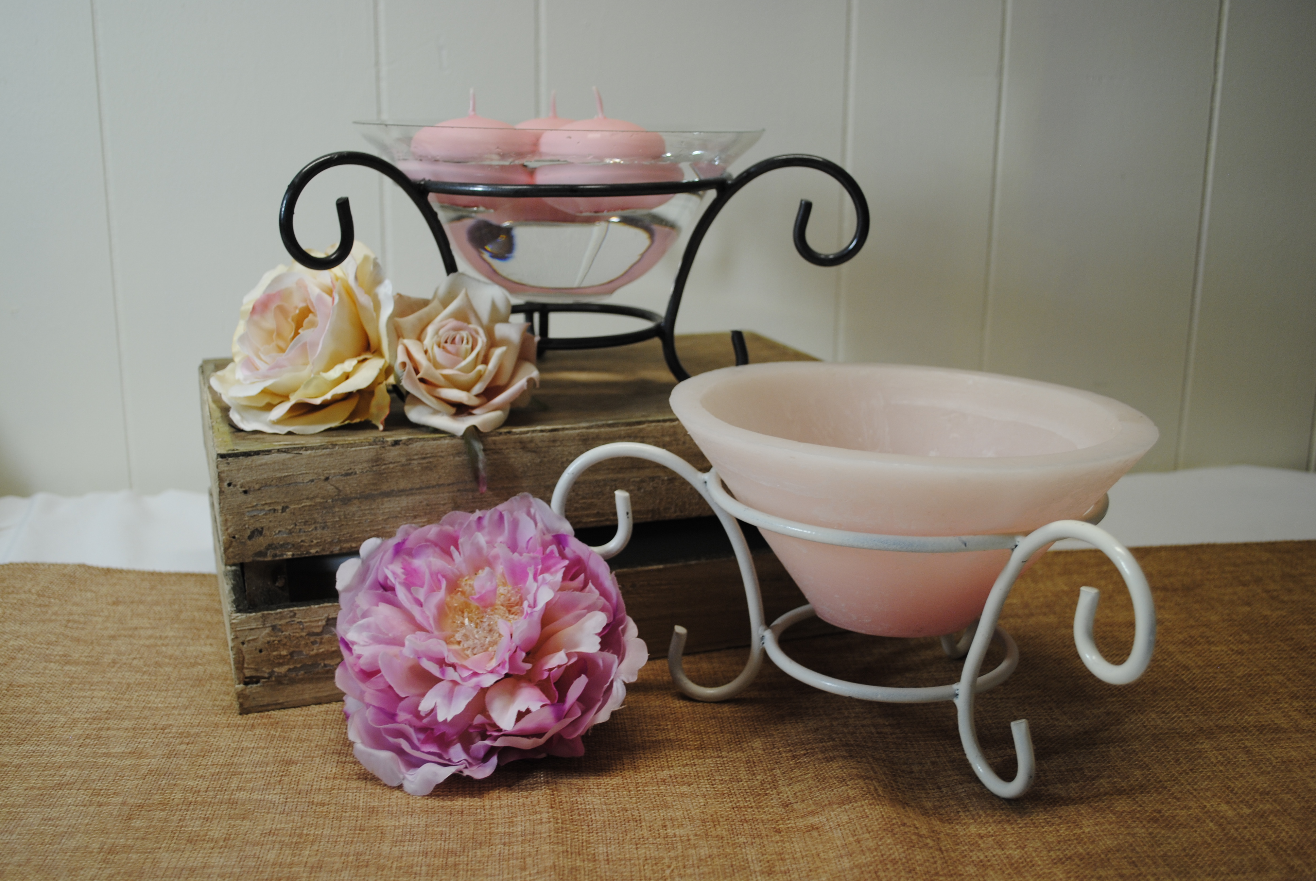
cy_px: 440
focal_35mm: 36
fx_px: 1318
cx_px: 658
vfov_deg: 37.0
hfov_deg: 53.1
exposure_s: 1/30
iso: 200
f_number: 4
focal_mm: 24
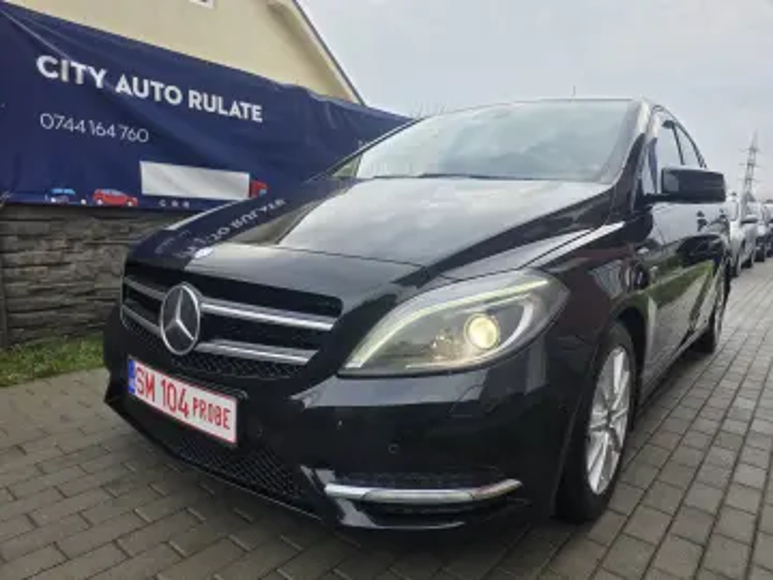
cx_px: 386
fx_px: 514
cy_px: 290
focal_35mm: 23
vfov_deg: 58.9
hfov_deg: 73.9
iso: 40
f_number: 1.7
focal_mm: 6.3
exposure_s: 1/359
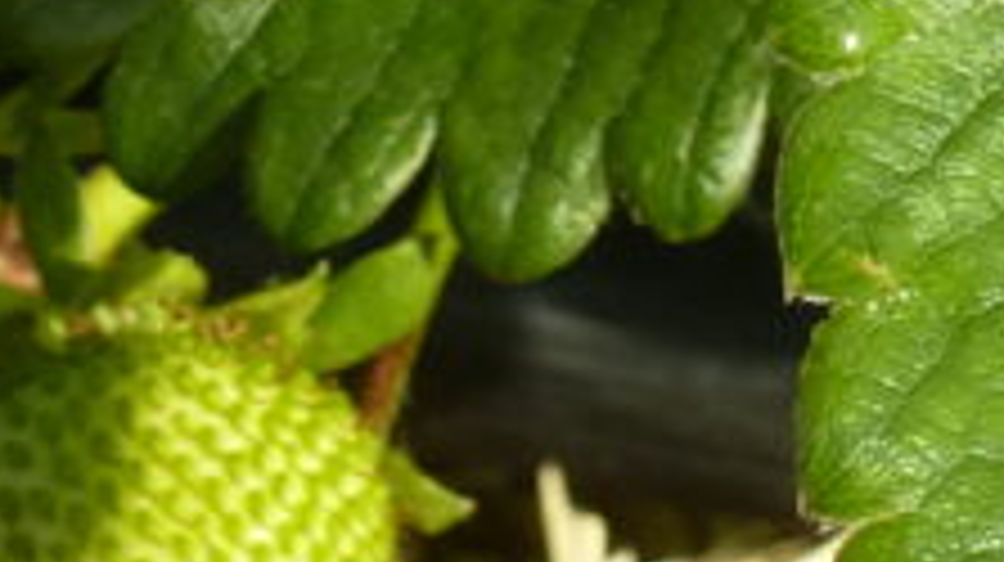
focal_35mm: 669
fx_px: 17795
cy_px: 1304
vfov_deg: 1.8
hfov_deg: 3.2
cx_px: -239
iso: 100
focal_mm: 16
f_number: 4.9
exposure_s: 1/320
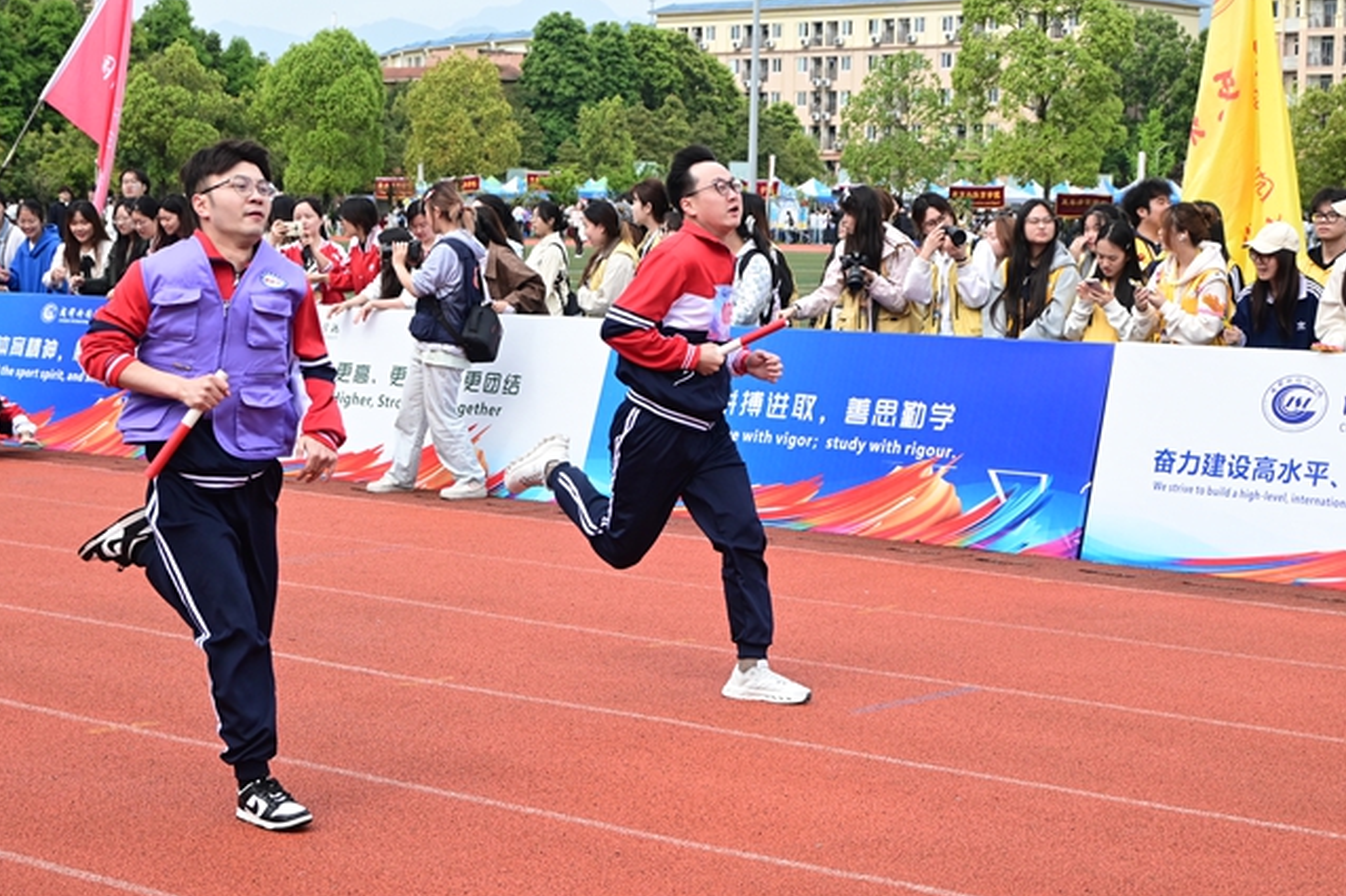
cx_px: 595
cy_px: 482
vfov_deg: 19.5
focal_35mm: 70
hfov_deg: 29.0
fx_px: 2602
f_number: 5.3
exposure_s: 1/2000
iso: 800
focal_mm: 37
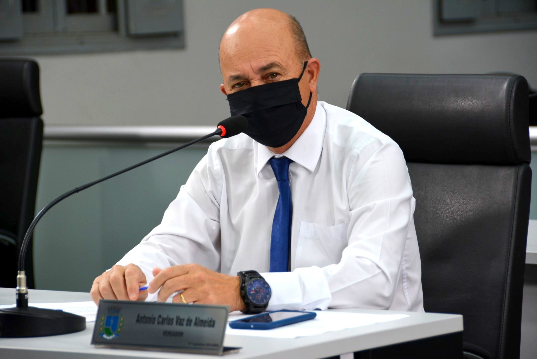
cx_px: 268
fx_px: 2687
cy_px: 180
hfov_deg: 11.4
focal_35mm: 180
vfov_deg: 7.6
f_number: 5.3
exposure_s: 1/100
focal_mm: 120
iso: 400
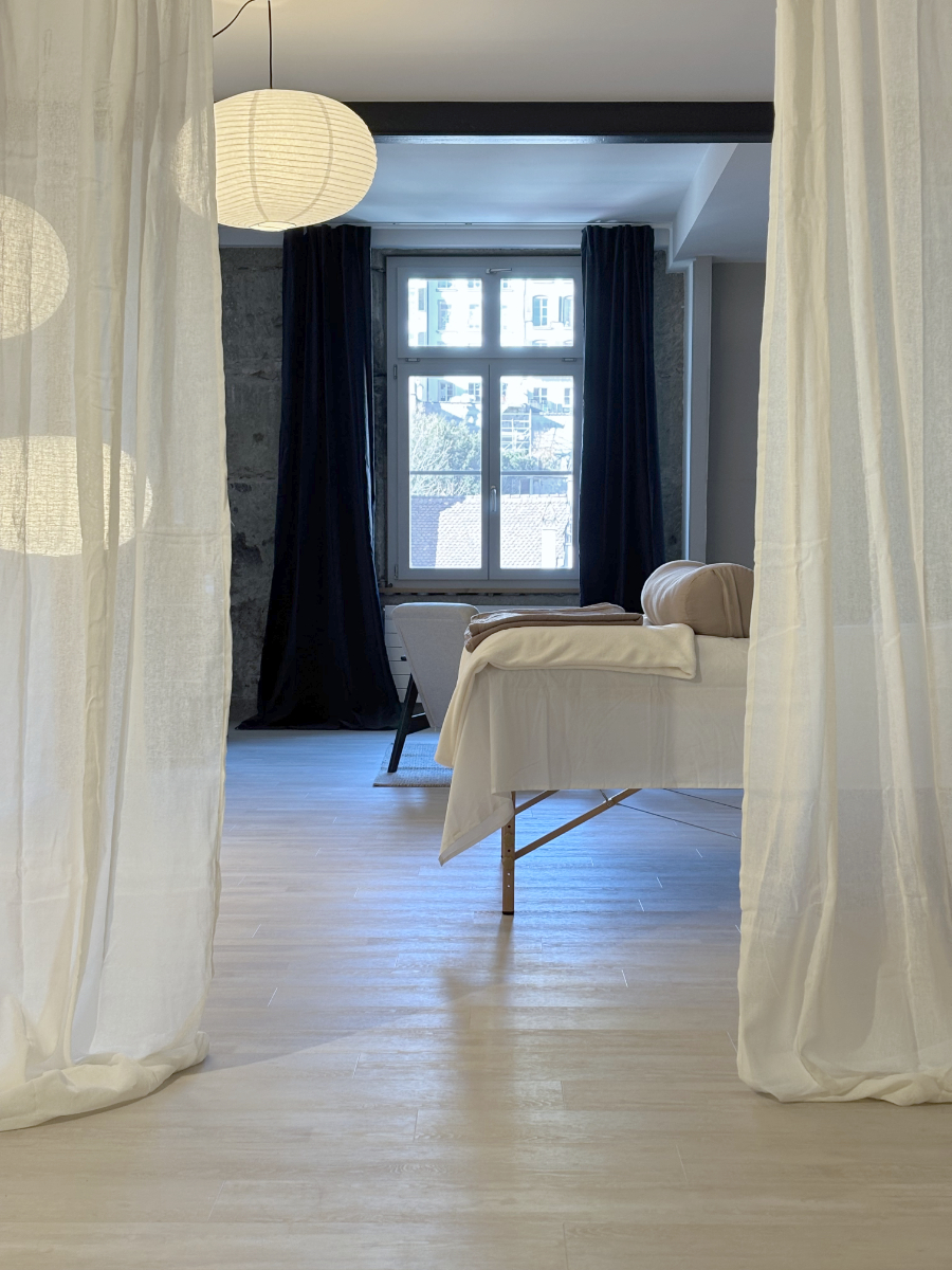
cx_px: 476
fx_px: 1907
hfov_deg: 28.0
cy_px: 635
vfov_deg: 36.8
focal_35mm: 52
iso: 64
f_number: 1.6
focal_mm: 6
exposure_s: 1/50
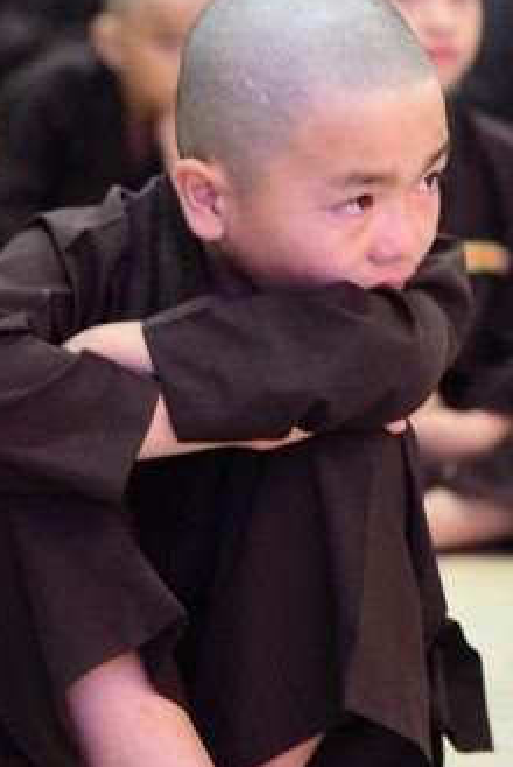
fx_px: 5055
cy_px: 226
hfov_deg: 5.8
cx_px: 347
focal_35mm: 237
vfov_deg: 8.7
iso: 2500
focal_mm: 120
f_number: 4
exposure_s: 1/40
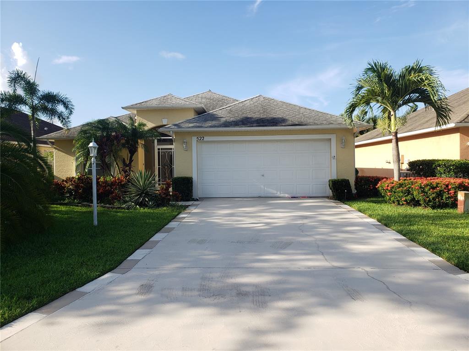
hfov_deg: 67.3
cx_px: 234
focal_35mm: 26
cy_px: 176
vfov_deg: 53.1
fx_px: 352
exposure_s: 1/809
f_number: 2.4
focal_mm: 4.3
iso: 50
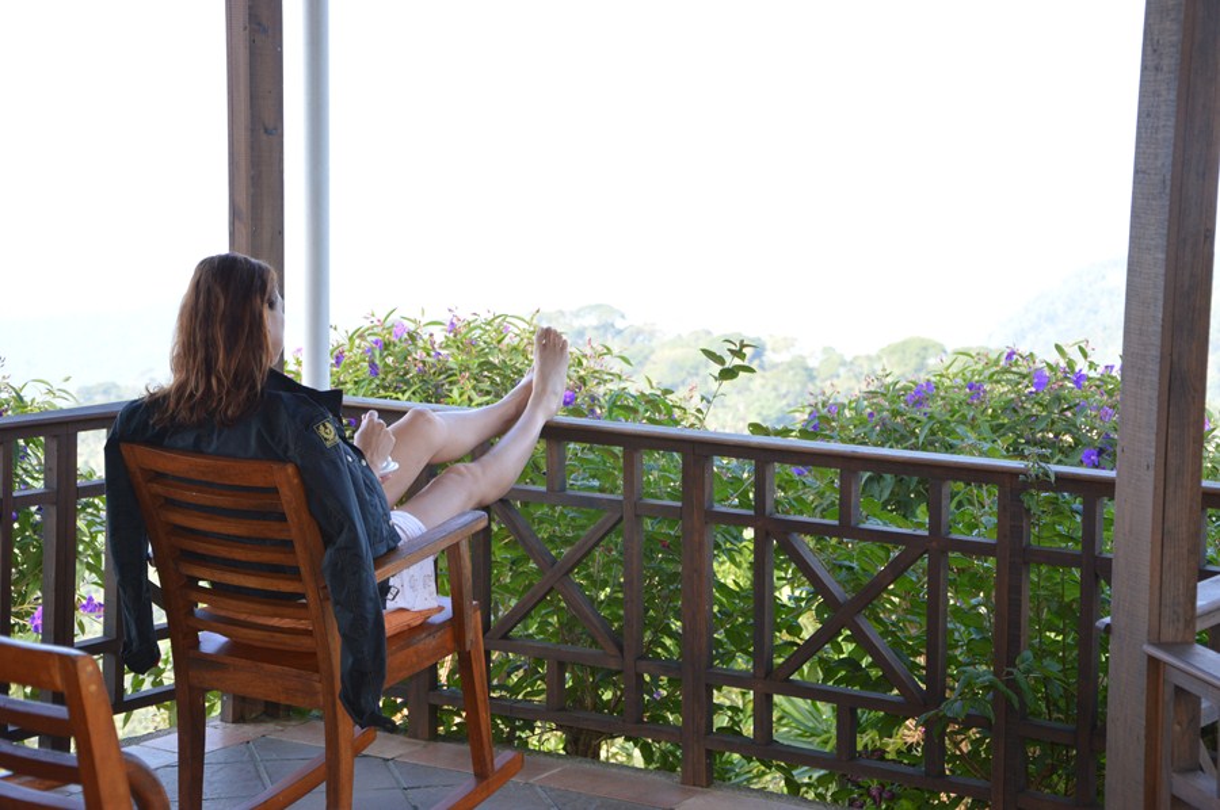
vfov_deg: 18.1
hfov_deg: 27.0
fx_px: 2539
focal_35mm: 75
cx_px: 610
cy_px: 405
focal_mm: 50
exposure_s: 1/125
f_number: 5
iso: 250
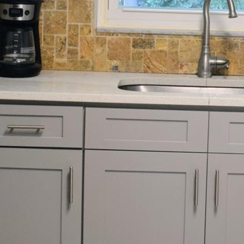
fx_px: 1380
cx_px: 231
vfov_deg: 10.1
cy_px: 49
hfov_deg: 10.0
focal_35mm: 173
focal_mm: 36
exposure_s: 1/60
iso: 450
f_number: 4.8
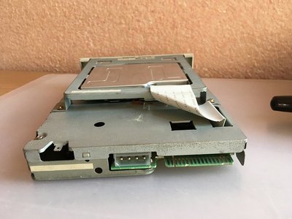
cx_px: 146
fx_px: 245
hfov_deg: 61.7
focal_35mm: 29
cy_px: 110
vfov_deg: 48.2
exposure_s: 1/33
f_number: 2.2
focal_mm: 4.15
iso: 50
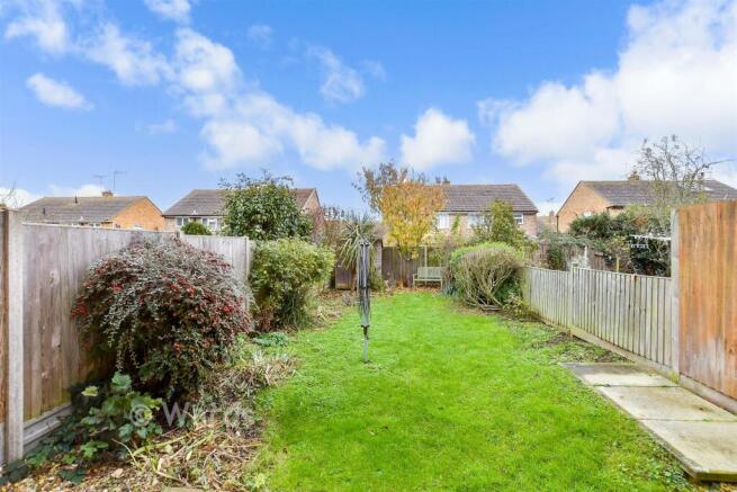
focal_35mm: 15
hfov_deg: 100.4
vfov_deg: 77.4
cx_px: 368
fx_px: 307
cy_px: 246
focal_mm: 10
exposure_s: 1/30
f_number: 8
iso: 200
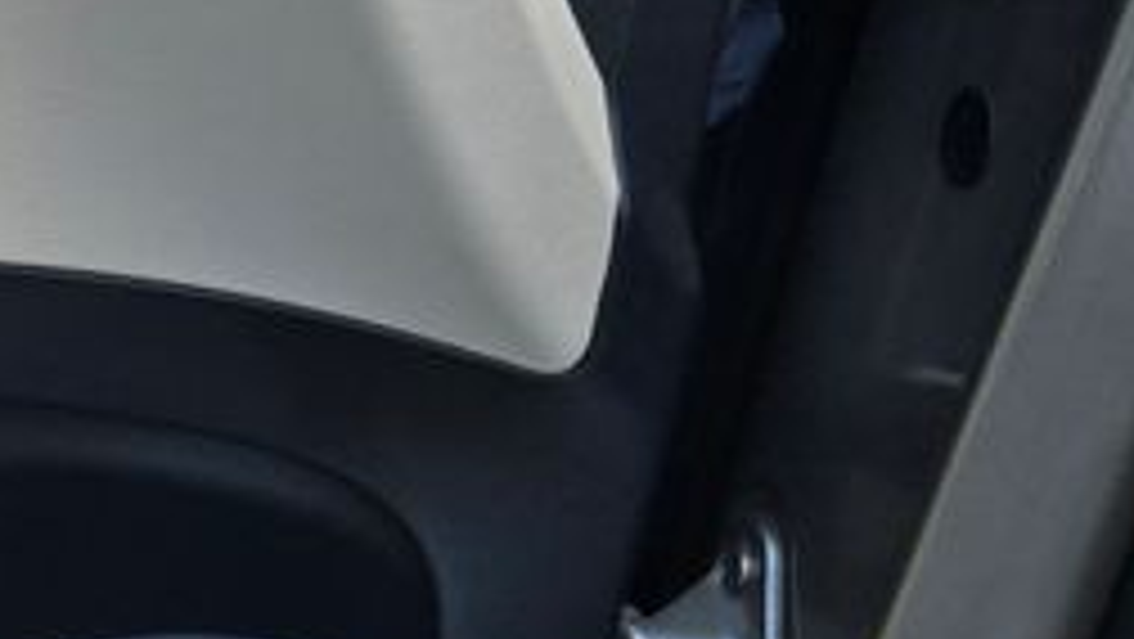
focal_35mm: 102
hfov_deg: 17.6
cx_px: -806
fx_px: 3068
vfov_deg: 11.9
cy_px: 194
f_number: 1.8
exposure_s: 1/1361
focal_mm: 5.4
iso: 80
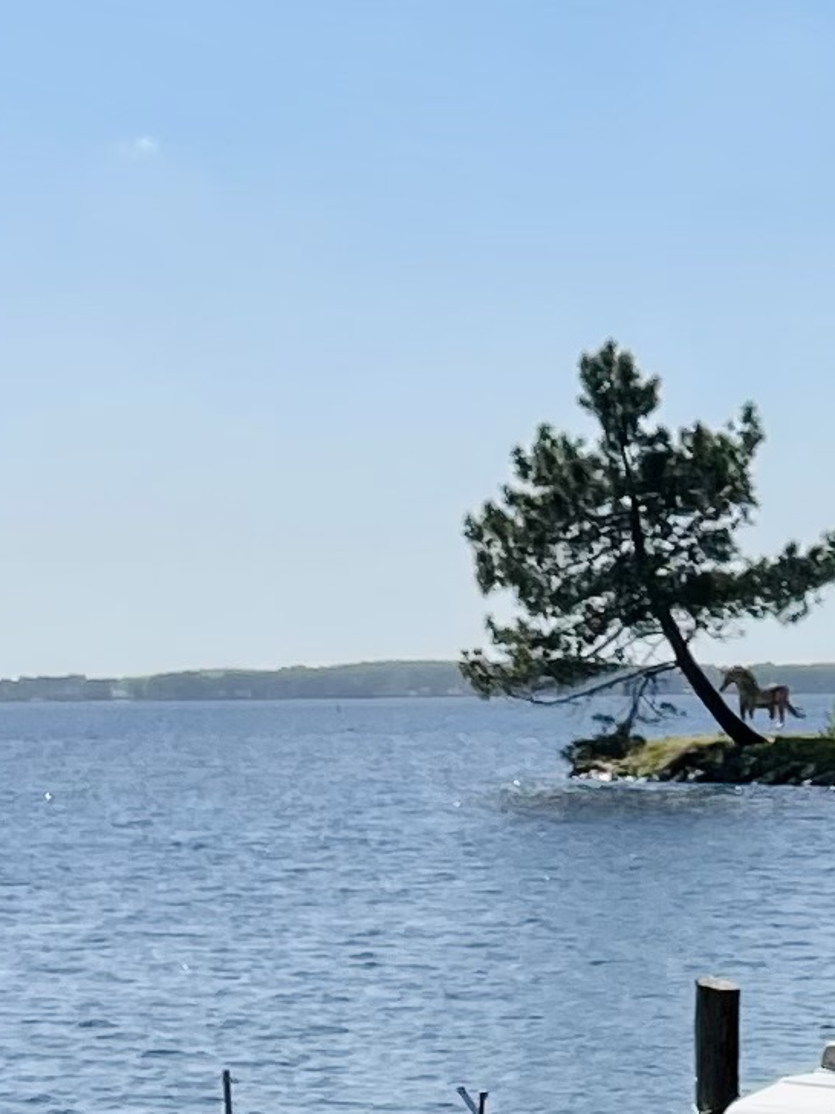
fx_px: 4631
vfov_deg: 13.5
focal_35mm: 144
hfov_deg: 10.1
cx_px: 1095
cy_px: -50
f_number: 1.6
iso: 32
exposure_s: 1/5556
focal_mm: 4.2
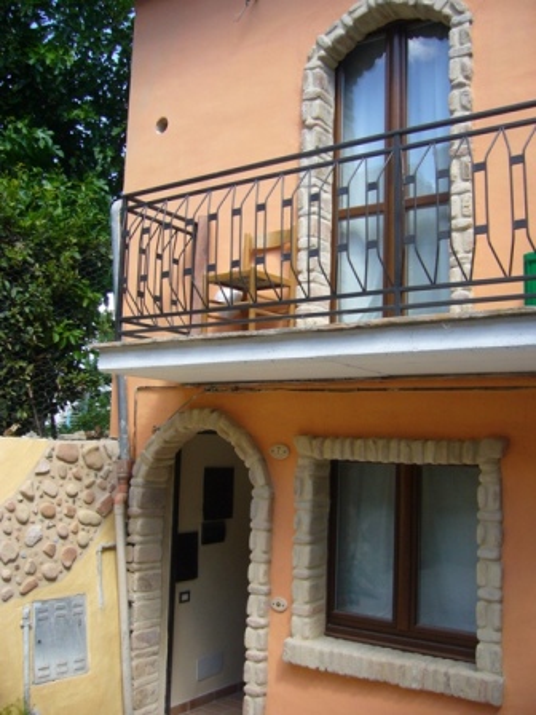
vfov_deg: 52.6
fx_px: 723
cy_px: 358
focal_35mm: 35
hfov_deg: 40.7
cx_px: 268
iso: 100
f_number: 2.8
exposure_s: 1/400
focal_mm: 5.8
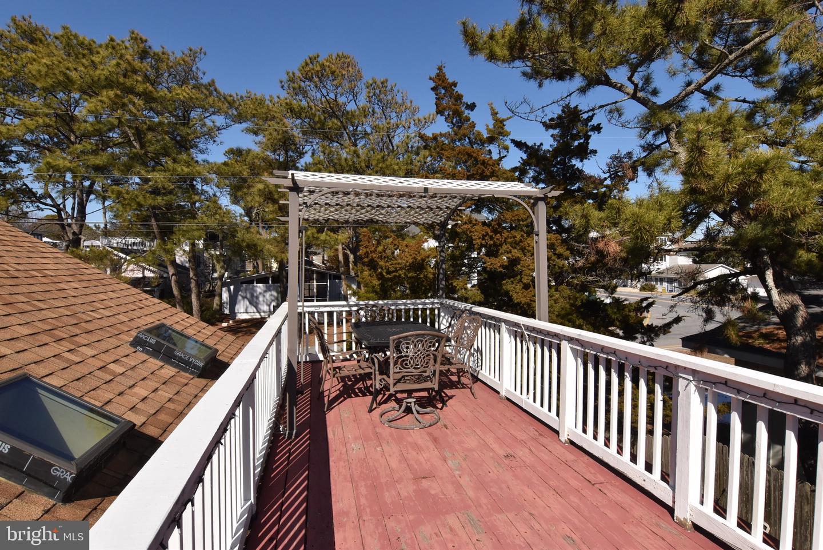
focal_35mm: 18
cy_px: 275
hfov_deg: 90.0
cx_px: 412
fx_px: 412
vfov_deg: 67.5
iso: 800
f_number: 16
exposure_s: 1/1000
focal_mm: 12
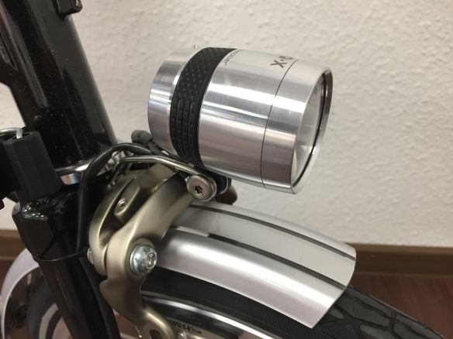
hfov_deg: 61.7
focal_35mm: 29
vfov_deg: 48.2
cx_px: 226
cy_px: 170
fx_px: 380
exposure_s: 1/33
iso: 80
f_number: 2.2
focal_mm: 4.15
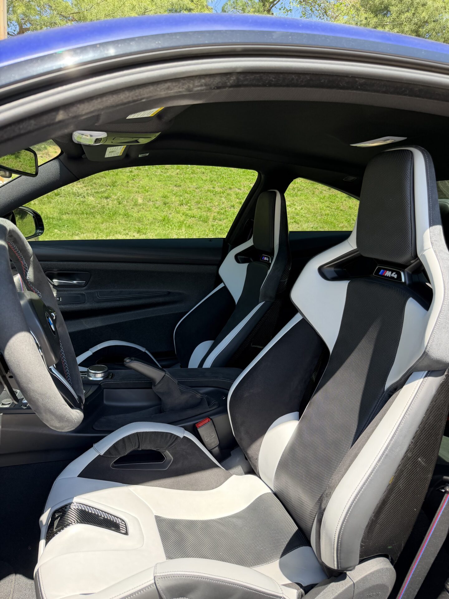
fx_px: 415
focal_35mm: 24
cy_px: 300
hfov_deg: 56.8
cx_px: 224
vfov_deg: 71.6
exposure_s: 1/521
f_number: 1.78
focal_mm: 6.76
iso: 100
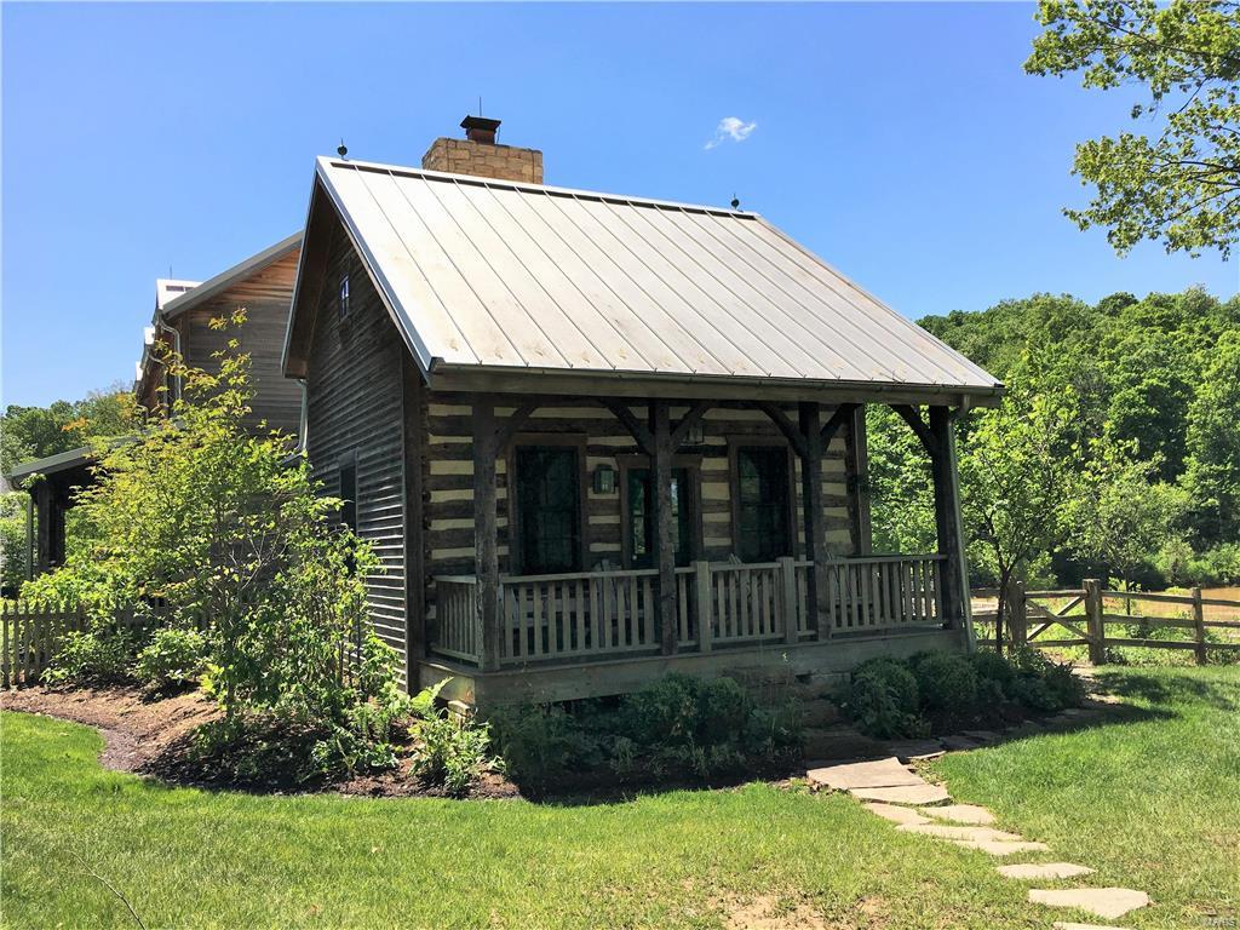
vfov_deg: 48.2
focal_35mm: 29
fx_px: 1039
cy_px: 465
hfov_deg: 61.7
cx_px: 620
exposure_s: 1/1350
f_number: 2.2
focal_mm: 4.15
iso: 25
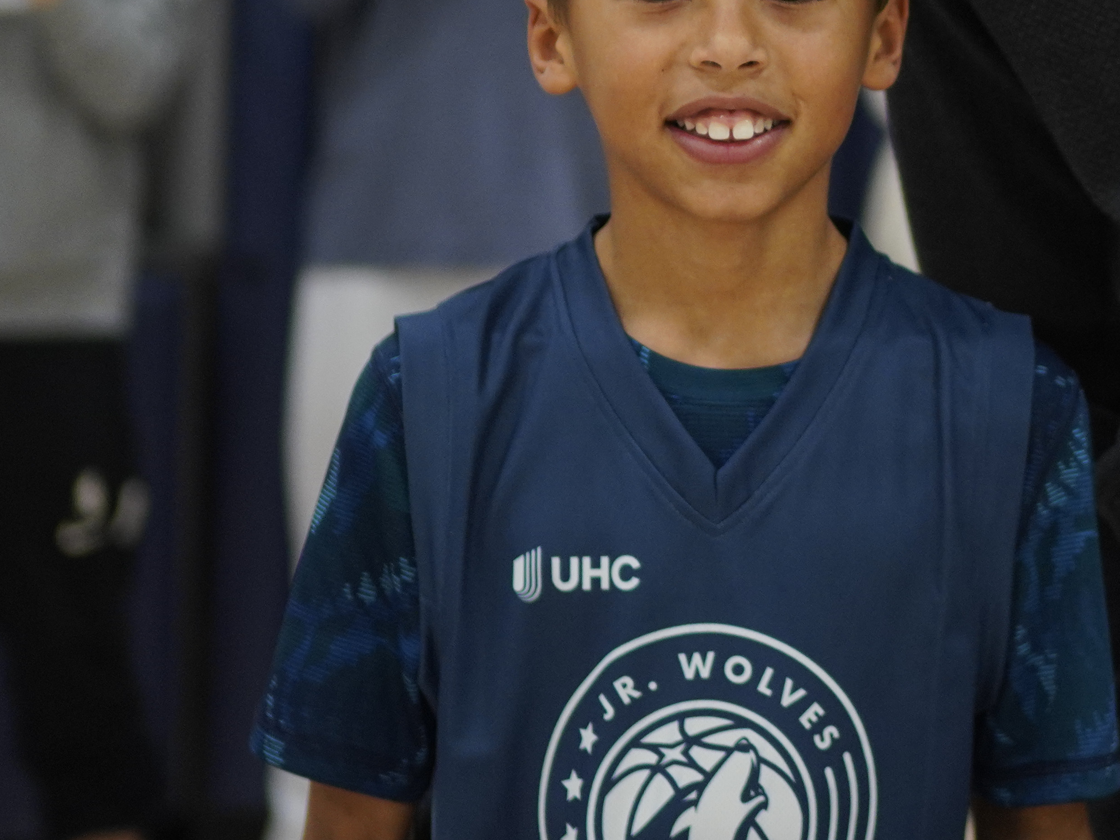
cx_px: 971
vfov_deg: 11.3
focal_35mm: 129
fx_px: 4174
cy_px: -70
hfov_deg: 15.1
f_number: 1.4
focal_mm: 35
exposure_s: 1/1000
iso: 640
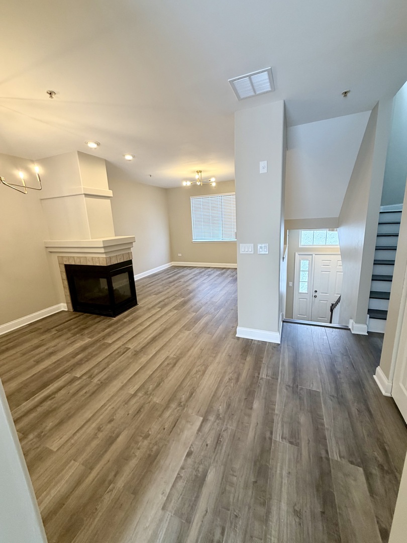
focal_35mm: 14
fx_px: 219
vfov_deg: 102.1
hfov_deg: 85.7
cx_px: 204
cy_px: 272
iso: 200
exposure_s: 1/60
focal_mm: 2.22
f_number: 2.2
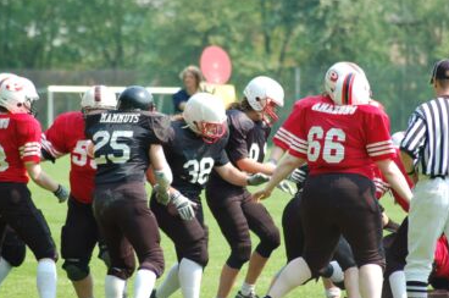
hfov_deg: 5.7
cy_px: 156
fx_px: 4477
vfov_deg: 3.8
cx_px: 225
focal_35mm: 360
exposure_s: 1/800
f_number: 5
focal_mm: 195
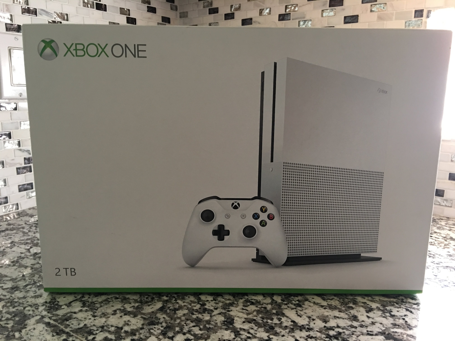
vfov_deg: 48.2
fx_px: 381
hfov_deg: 61.7
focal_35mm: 29
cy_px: 170
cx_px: 228
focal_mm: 4.15
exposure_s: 1/15
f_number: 2.2
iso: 64
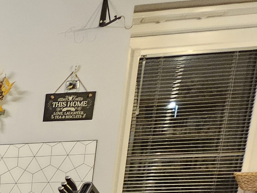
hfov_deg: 19.7
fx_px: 438
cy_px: 274
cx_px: -244
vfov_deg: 21.5
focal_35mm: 59
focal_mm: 2.2
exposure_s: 1/25
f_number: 2.2
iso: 640
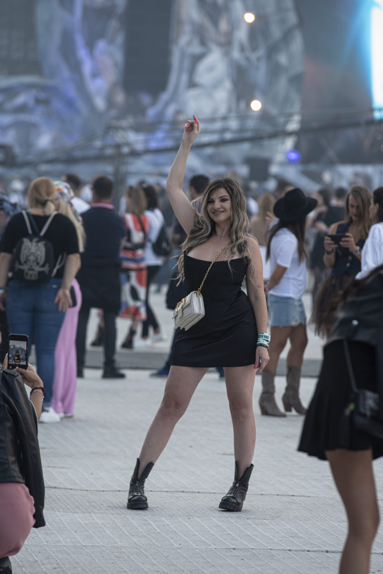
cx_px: 192
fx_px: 3188
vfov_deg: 10.3
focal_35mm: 200
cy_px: 287
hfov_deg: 6.9
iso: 200
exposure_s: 1/250
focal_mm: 200
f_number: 3.5
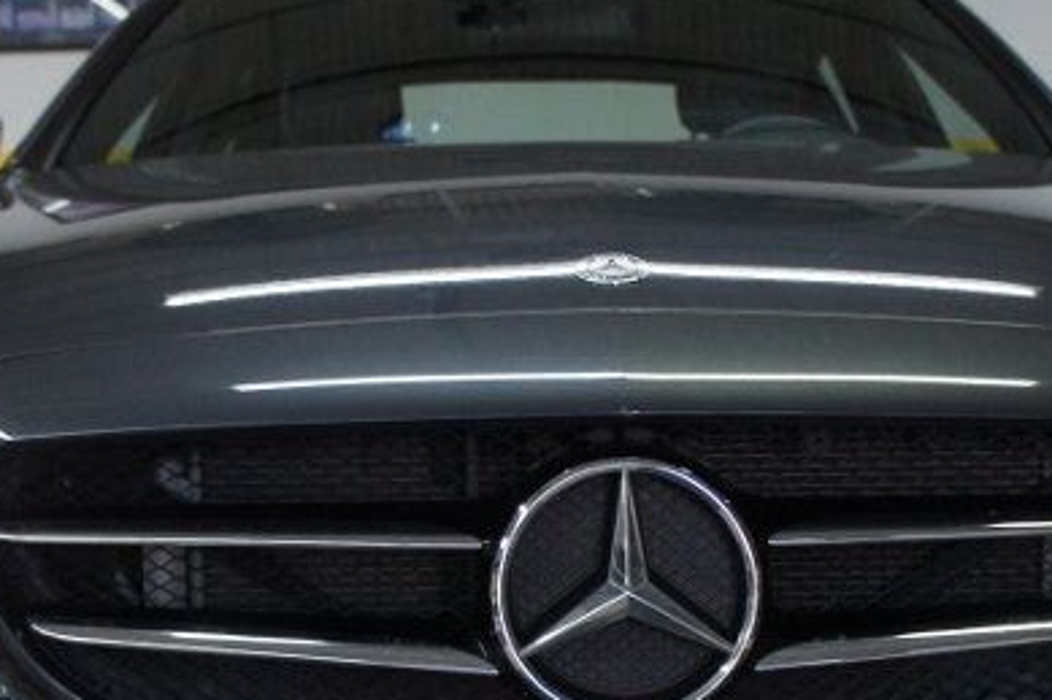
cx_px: 522
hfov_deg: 28.5
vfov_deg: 18.9
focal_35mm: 71
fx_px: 2074
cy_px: 601
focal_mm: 18
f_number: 3.5
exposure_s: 1/200
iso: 1250
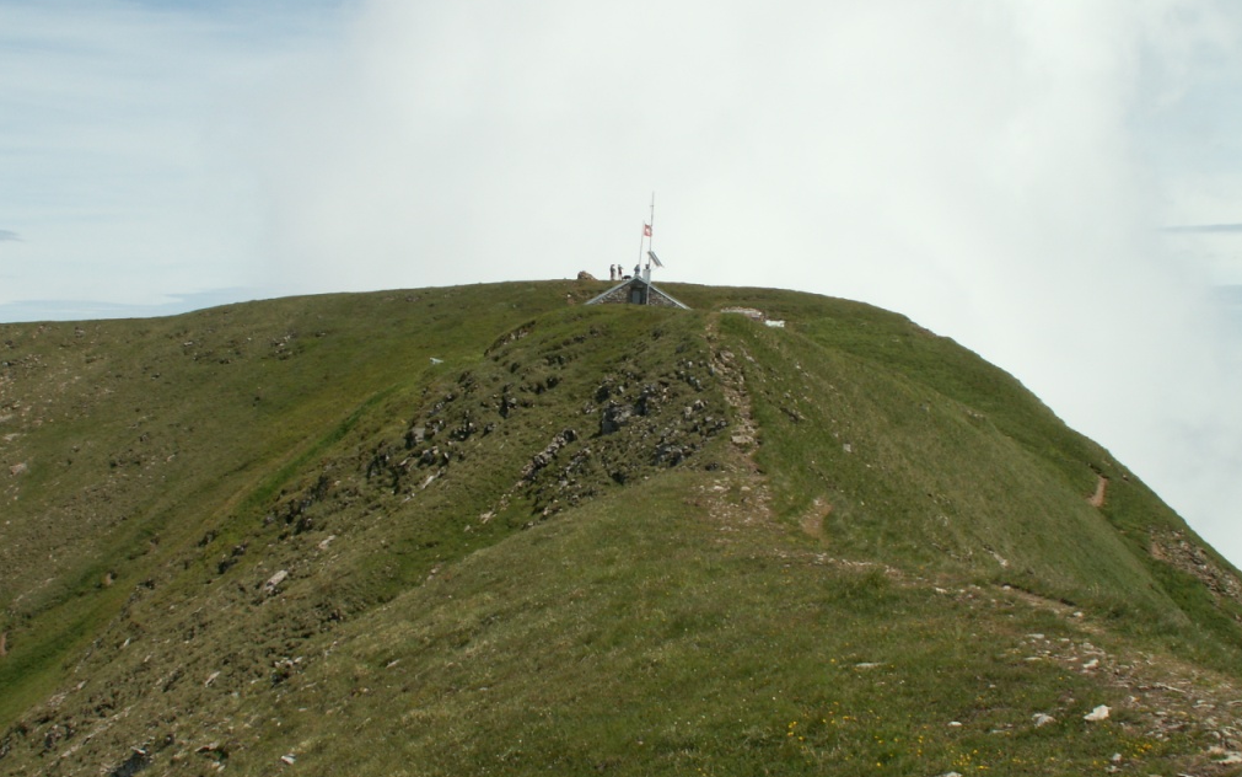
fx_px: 1489
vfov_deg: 29.2
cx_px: 622
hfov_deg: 45.3
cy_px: 363
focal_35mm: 44
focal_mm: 6.78
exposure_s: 1/200
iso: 50
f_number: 8
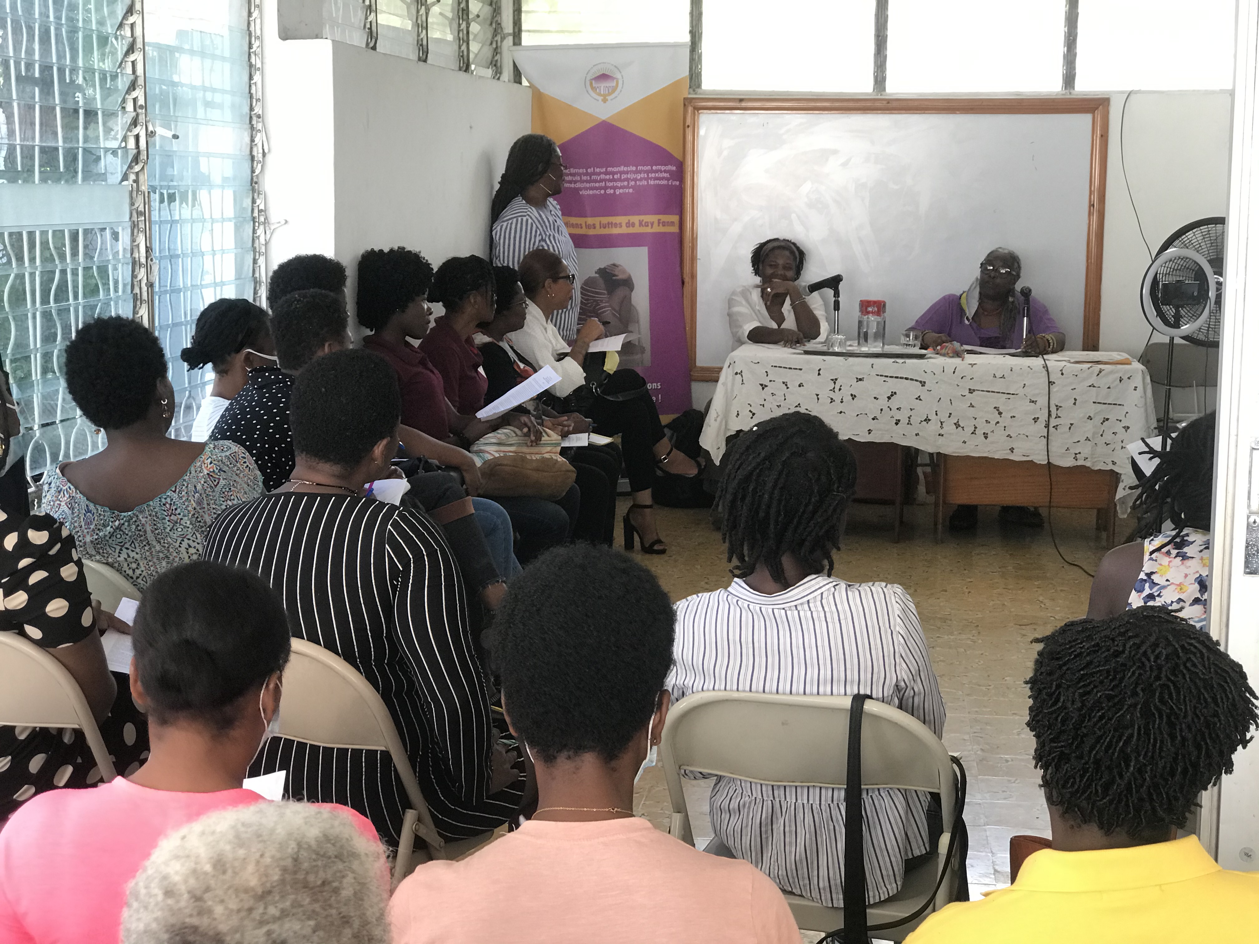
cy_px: 472
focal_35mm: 57
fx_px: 2073
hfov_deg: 33.8
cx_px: 630
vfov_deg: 25.7
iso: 80
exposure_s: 1/50
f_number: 2.8
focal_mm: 6.6
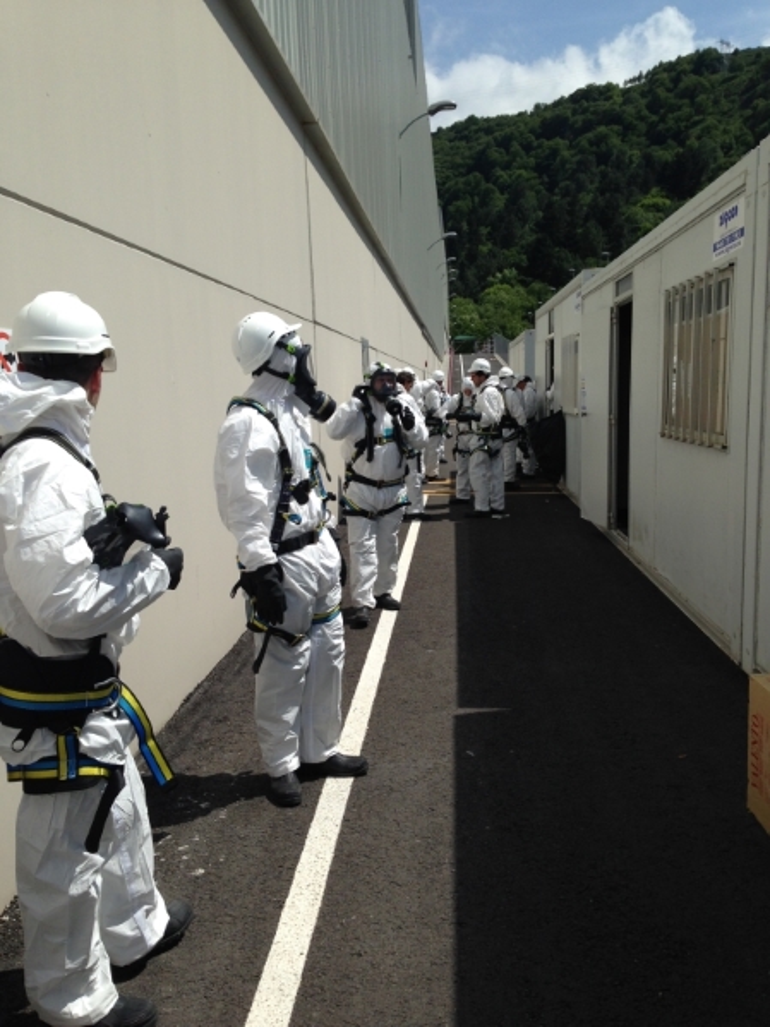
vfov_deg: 55.4
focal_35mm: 33
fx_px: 979
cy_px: 514
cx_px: 385
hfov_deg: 42.9
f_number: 2.4
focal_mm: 4.12
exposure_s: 1/2463
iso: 50
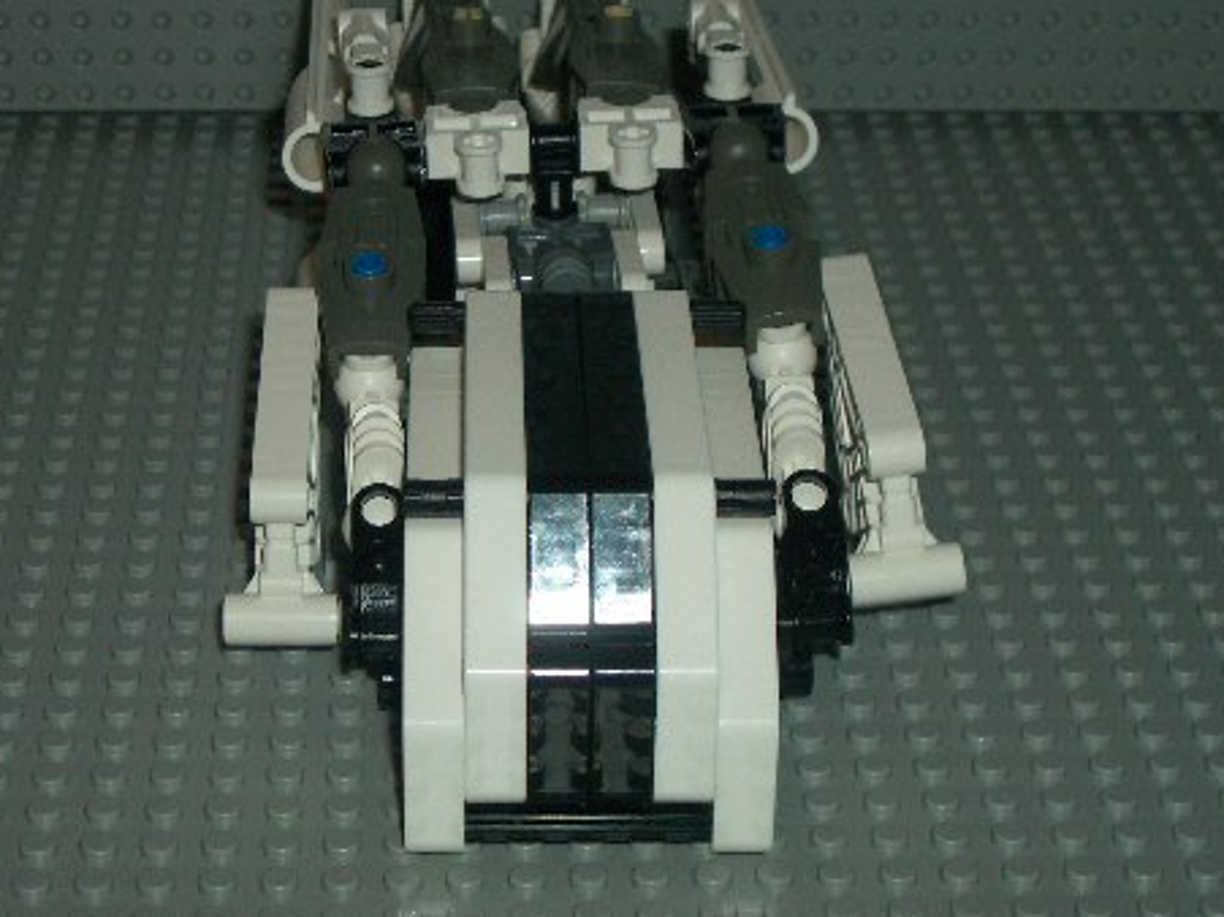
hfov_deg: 22.2
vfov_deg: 16.8
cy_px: 347
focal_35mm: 88
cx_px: 437
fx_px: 3111
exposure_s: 1/60
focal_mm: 10.2
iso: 100
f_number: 3.5
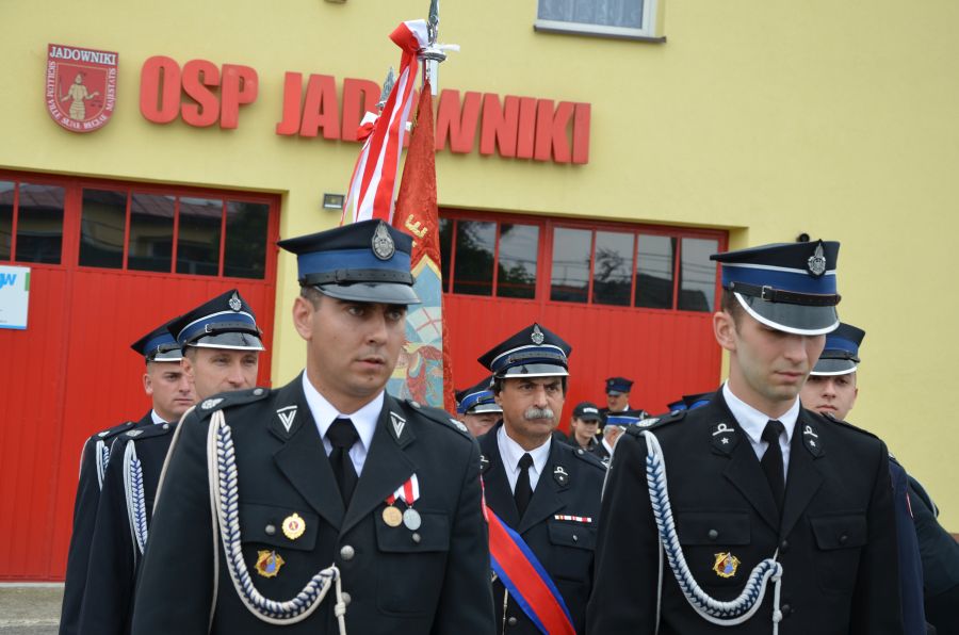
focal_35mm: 78
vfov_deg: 17.4
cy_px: 318
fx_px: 2073
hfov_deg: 26.0
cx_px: 480
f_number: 7.1
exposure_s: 1/200
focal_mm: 52
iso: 200
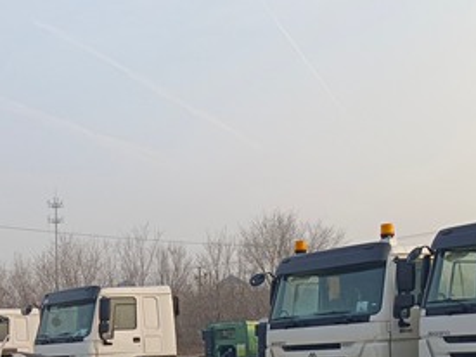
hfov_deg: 28.1
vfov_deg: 21.2
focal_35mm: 67
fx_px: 921
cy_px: 350
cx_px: 69
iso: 100
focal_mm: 5.59
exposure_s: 1/215
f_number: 1.88
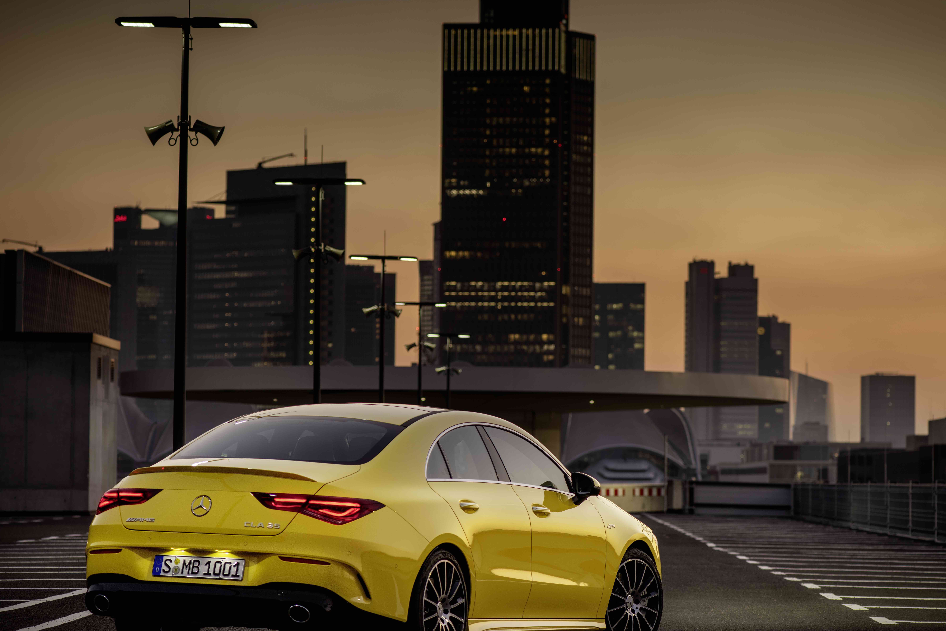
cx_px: 493
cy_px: 337
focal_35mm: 121
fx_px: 3179
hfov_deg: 16.9
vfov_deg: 11.3
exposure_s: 1/10
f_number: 4
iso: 100
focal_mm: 105
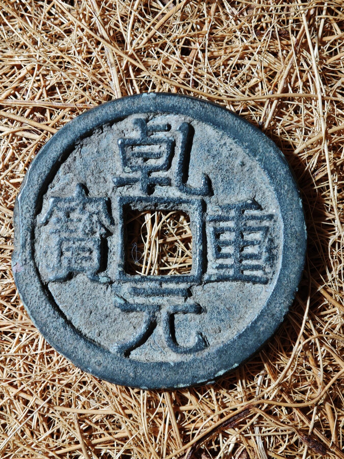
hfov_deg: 19.6
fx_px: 994
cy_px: 230
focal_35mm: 75
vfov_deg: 26.0
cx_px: 172
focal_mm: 9
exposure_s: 1/104
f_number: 2
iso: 250
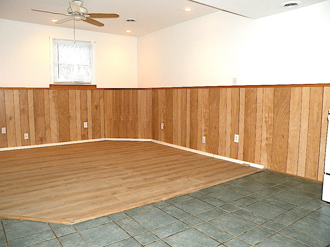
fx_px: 257
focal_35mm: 27
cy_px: 124
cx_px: 165
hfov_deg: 65.3
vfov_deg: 51.4
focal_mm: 4.7
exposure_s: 1/30
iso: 93
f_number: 2.8
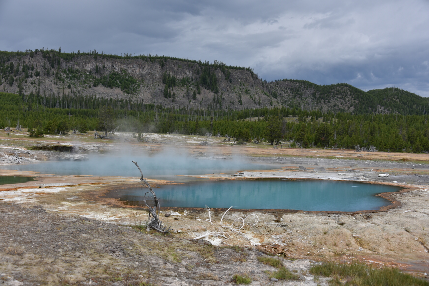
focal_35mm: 45
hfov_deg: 43.6
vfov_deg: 29.9
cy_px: 143
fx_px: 536
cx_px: 214
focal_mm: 45
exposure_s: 1/160
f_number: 6.3
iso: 100
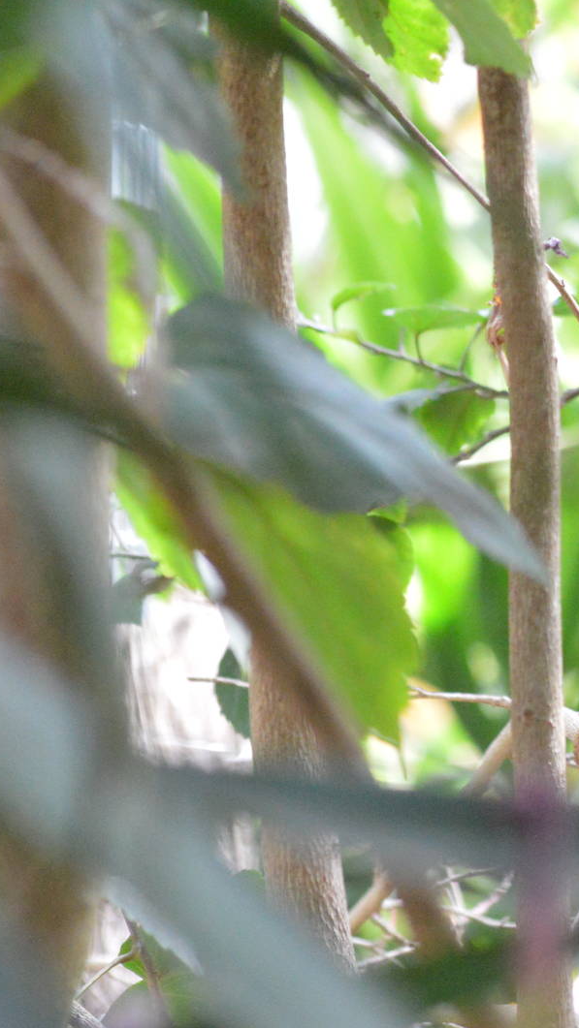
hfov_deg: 3.4
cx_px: 722
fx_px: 9687
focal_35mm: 355
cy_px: 514
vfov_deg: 6.1
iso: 6400
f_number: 8
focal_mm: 150
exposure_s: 1/500
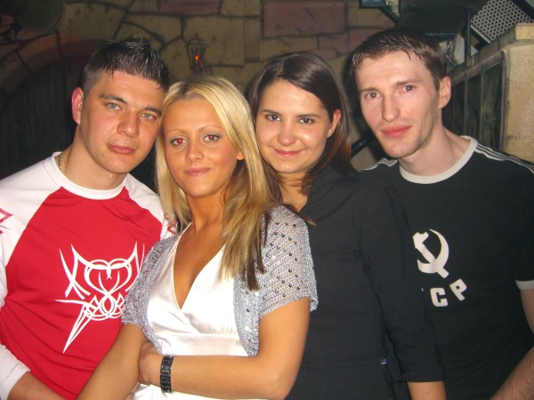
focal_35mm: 38
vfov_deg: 37.7
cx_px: 267
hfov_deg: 49.0
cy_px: 200
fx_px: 586
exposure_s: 1/60
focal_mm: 7.9
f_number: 2.8
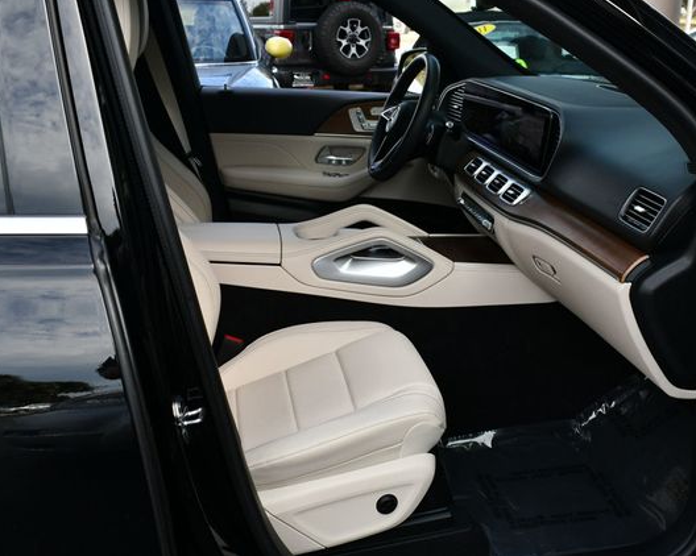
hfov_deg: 44.6
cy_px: 277
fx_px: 844
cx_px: 414
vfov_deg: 36.5
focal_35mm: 41
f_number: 6.3
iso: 200
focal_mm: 18
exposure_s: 1/250
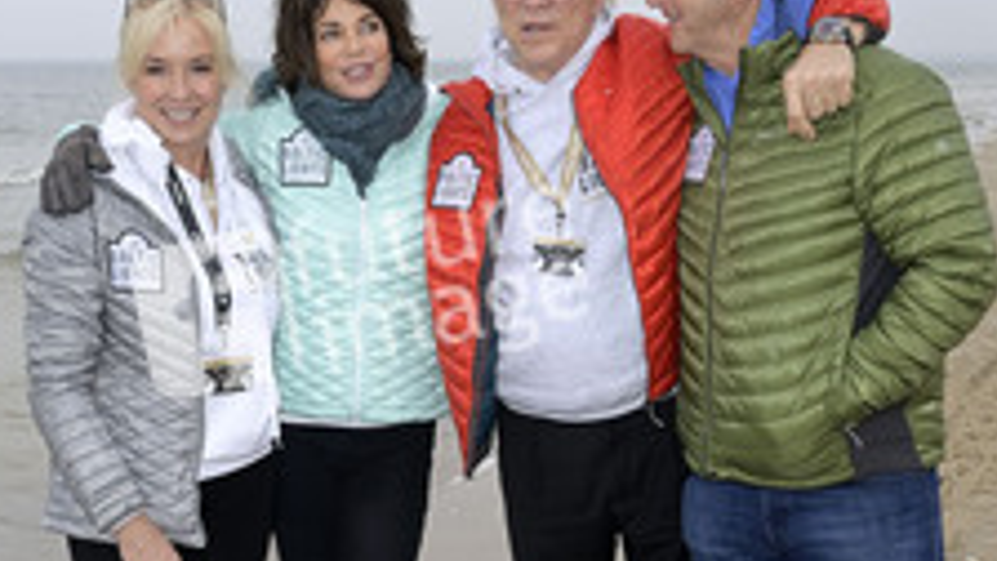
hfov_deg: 36.0
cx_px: 490
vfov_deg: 20.3
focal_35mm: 58
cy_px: 516
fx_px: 1533
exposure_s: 1/250
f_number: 9
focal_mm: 31
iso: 640
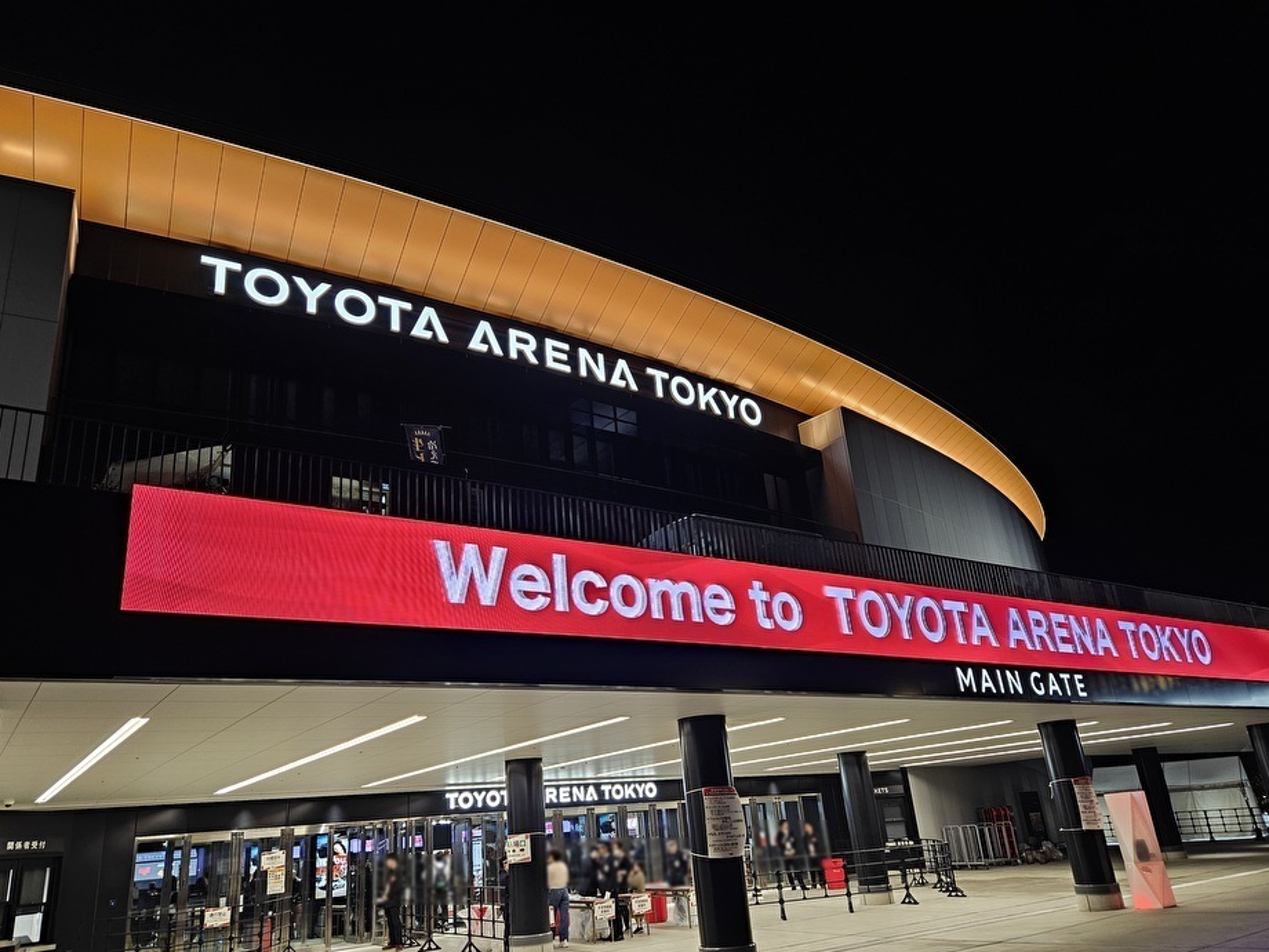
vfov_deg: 54.8
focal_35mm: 25
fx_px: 916
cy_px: 508
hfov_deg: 69.4
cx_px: 622
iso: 125
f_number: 1.8
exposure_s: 1/60
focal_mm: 5.4
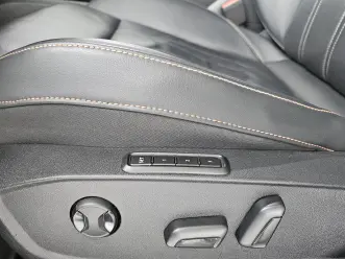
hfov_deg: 69.3
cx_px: 159
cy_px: 133
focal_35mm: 25
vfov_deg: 54.8
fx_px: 249
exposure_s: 1/32.4
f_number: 1.7
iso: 500
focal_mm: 6.3
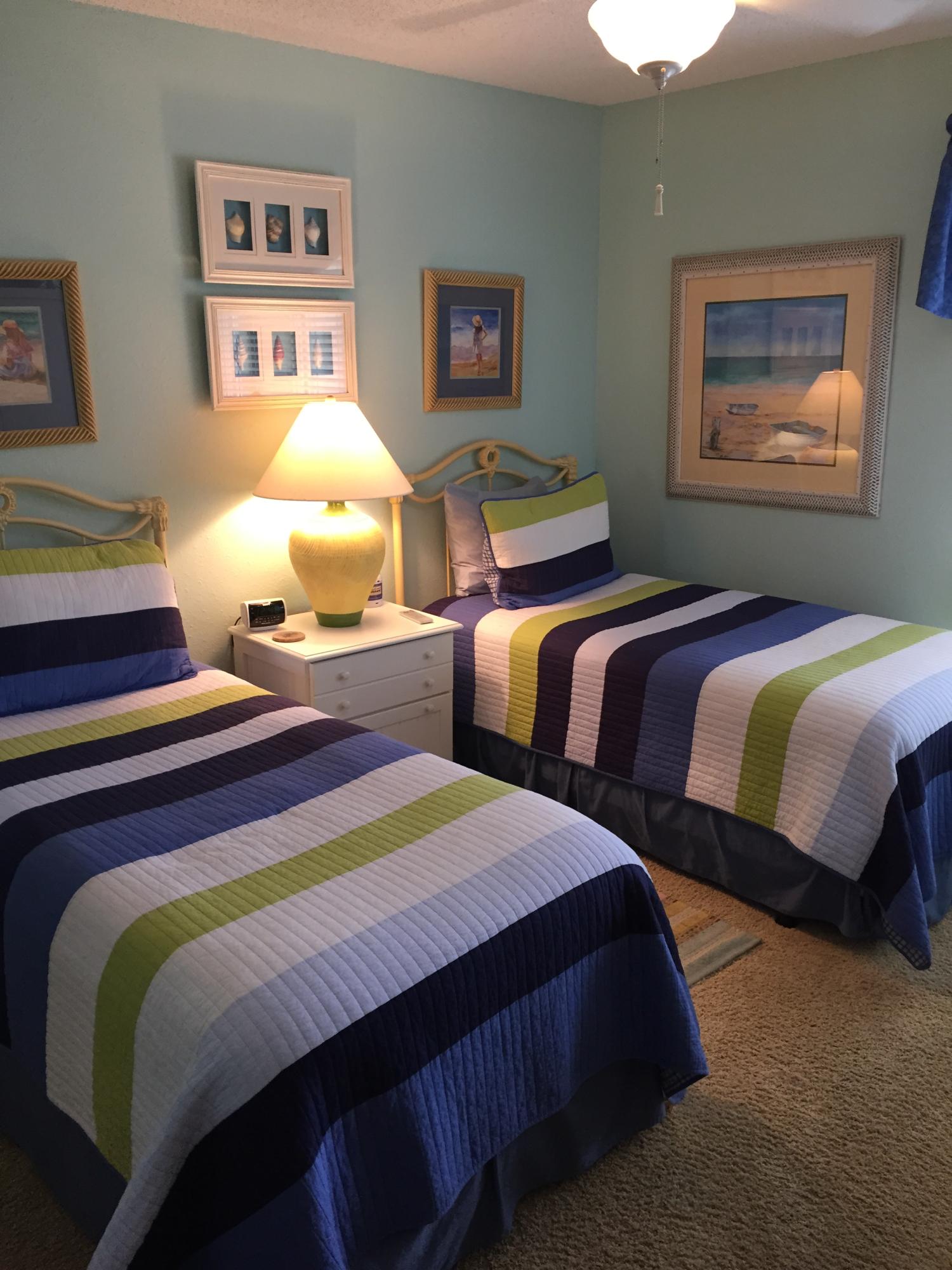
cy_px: 635
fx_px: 1063
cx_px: 476
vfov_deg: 61.7
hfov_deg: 48.2
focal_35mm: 29
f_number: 2.2
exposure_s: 1/30
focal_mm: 4.15
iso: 100
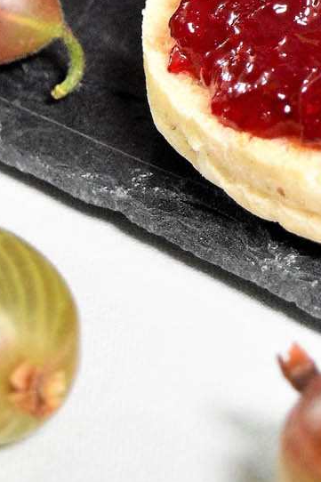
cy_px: -226
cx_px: 381
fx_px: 2074
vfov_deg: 12.6
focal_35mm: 155
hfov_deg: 8.8
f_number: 4.2
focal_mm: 28
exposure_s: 1/50
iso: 1600
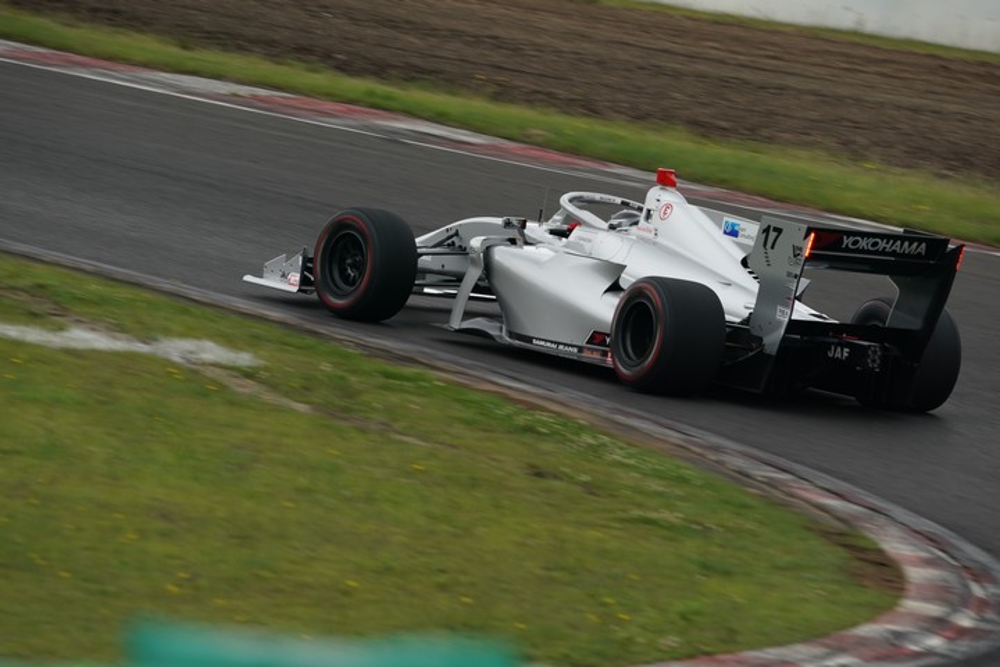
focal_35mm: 600
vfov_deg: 2.3
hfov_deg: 3.4
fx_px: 16665
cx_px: 500
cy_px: 334
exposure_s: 1/200
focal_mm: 600
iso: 400
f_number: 11
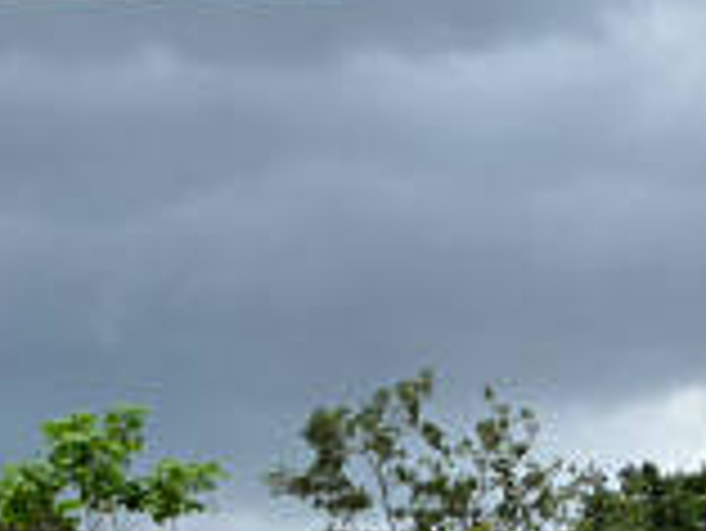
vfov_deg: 11.4
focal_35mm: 127
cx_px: 737
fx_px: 2592
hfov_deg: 15.2
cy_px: 657
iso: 160
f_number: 4.2
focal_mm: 8.5
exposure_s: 1/800
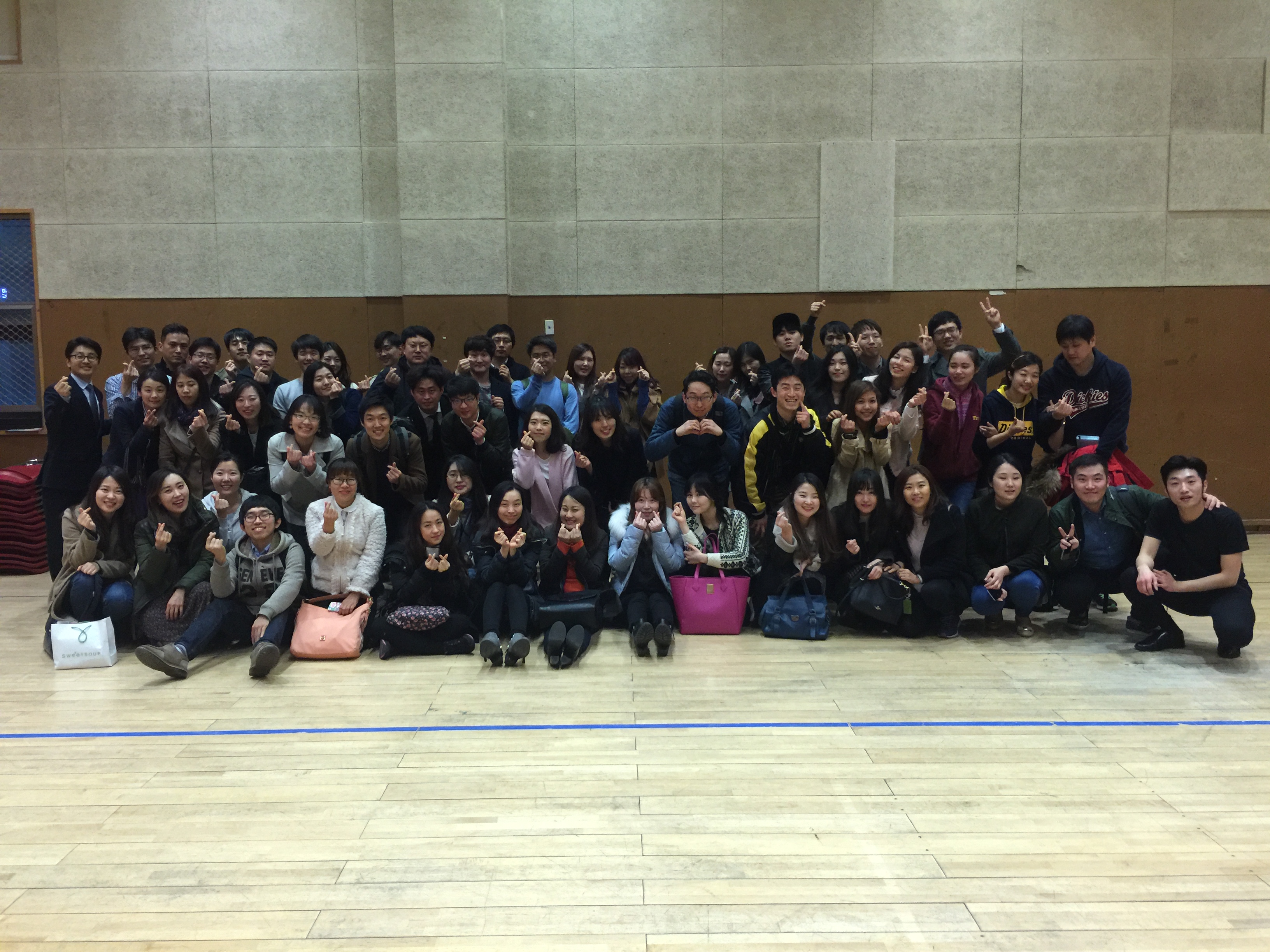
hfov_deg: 61.7
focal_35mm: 29
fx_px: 1064
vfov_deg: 48.2
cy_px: 476
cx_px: 635
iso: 100
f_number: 2.2
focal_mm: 4.15
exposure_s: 1/10
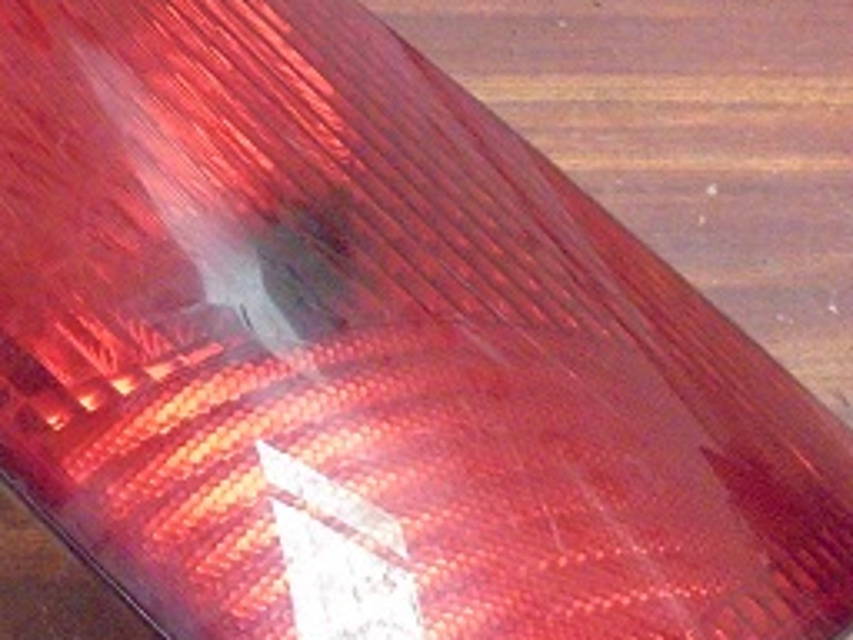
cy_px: 273
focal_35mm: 58
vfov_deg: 25.2
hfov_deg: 32.4
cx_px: 175
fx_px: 1429
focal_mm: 4.6
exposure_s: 1/50
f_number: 3.5
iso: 800
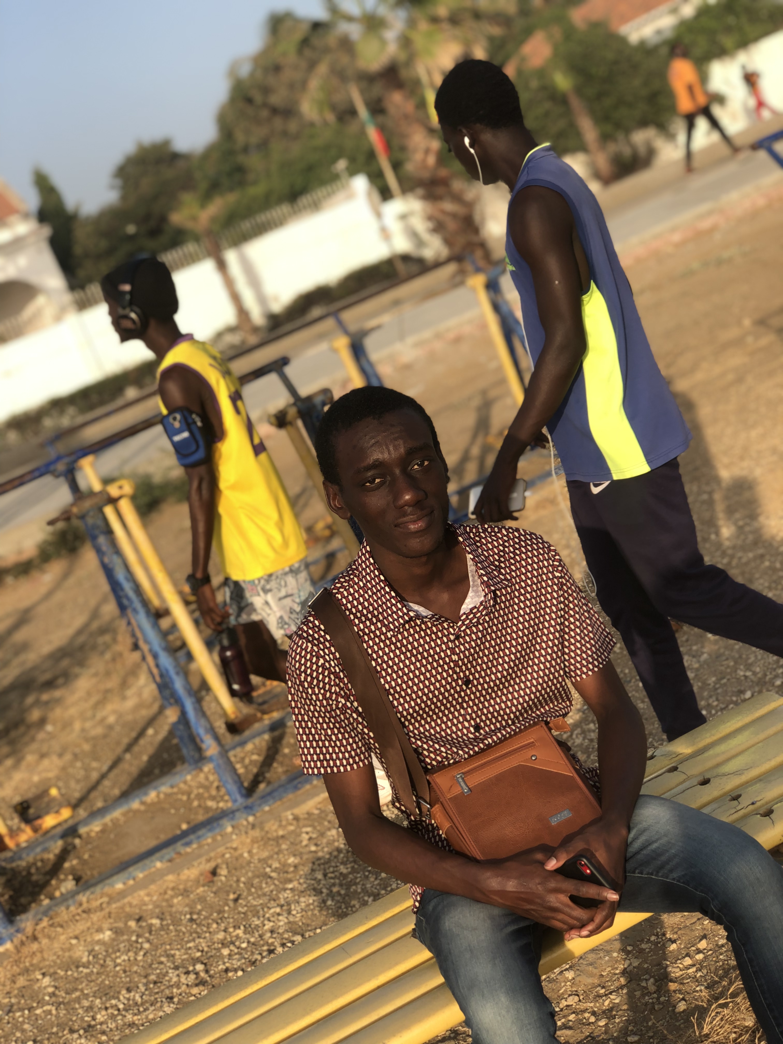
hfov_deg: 25.7
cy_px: 522
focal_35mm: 57
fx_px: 1719
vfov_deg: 33.8
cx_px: 392
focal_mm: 6.6
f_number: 2.8
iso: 20
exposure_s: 1/345
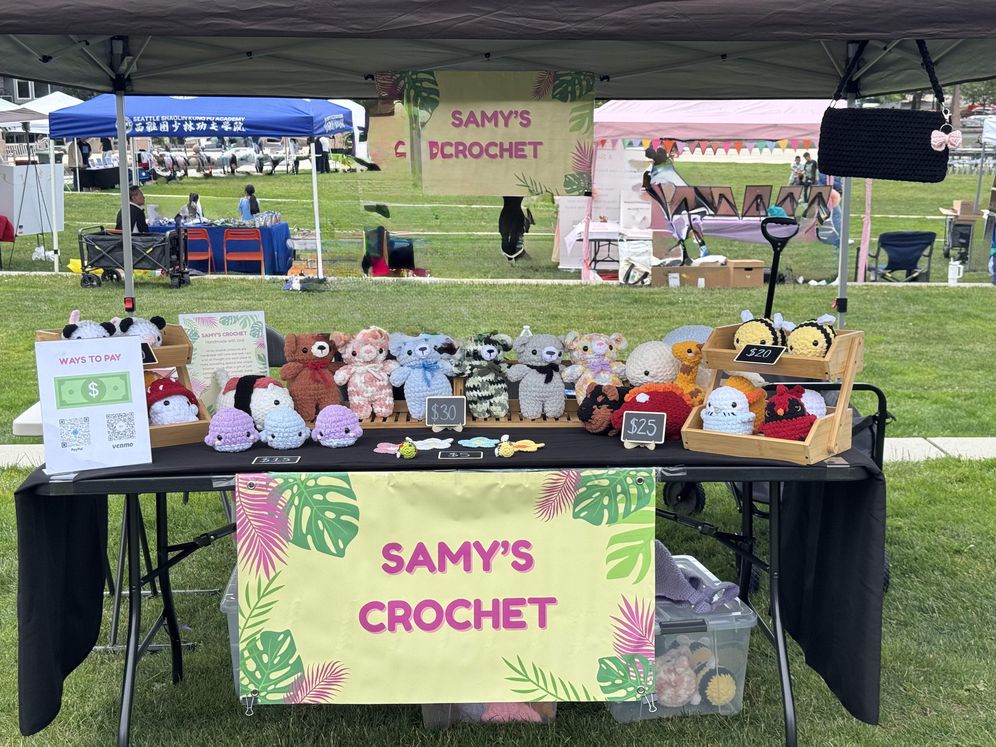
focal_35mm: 48
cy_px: 374
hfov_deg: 39.7
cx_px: 498
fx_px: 1381
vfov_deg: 30.3
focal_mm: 6.76
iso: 64
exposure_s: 1/2331
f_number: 1.78
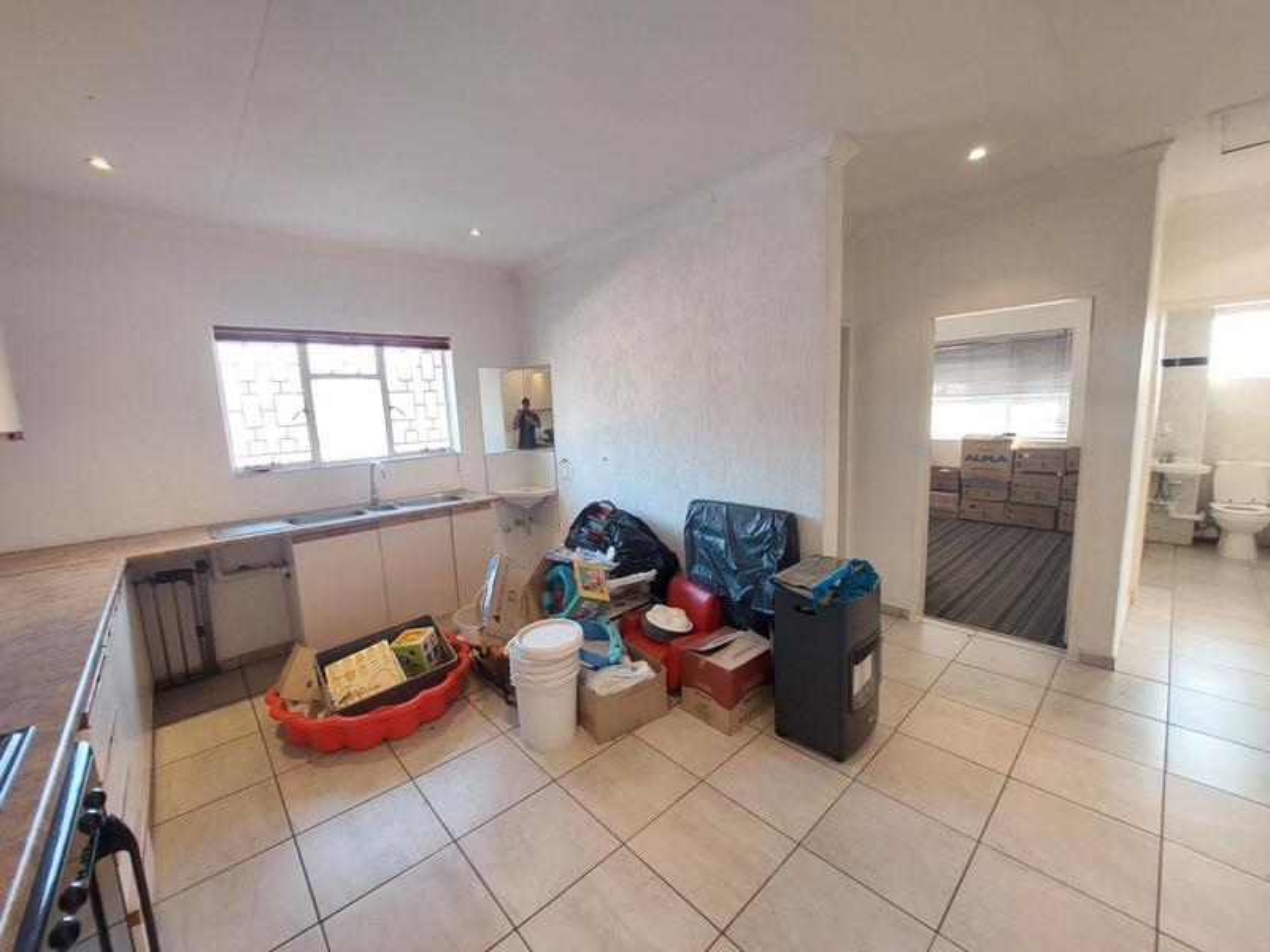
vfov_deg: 89.9
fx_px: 477
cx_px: 635
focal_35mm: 13
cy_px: 476
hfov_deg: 106.2
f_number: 2.2
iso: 320
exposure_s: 1/50
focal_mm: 1.74
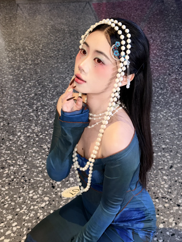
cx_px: 91
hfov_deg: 30.3
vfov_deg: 39.7
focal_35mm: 48
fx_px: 336
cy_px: 121
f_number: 1.78
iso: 50
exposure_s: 1/17
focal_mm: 6.76
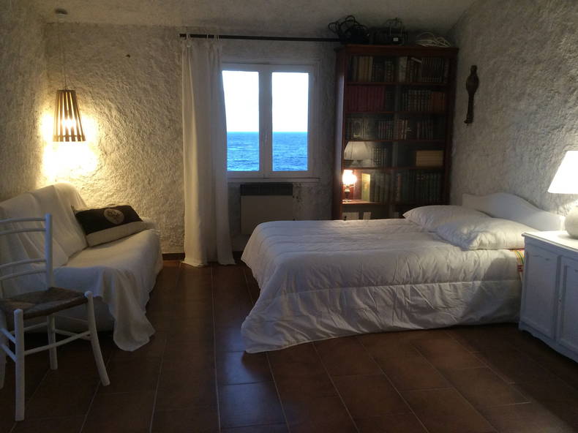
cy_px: 216
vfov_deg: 42.9
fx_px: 551
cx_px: 289
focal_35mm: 33
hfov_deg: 55.4
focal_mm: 3.3
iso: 125
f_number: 2.4
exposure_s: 1/24
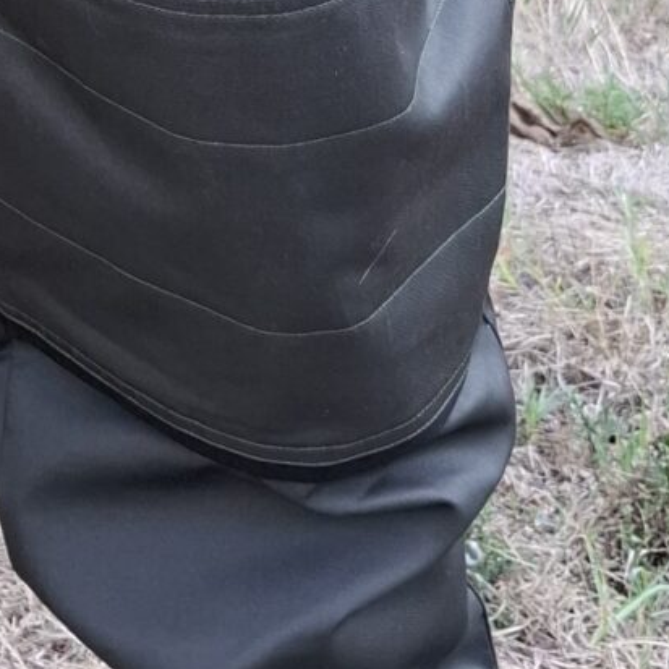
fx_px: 2755
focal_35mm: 126
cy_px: -426
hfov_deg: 13.3
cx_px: -241
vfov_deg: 12.9
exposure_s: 1/100
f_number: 1.8
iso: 80
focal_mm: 5.54
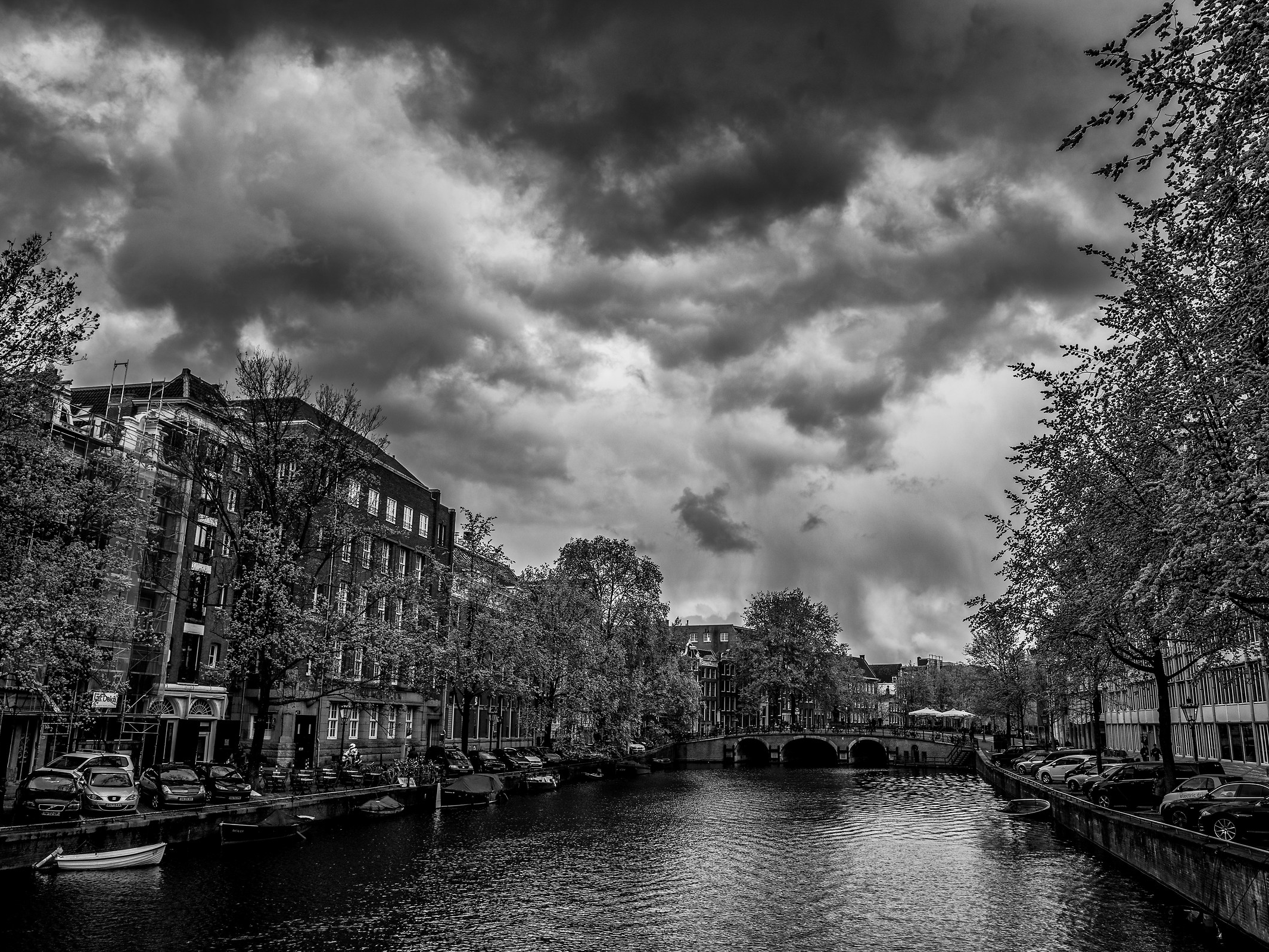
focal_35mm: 26
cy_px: 476
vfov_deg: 53.1
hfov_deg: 67.3
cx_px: 659
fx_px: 953
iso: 125
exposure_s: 1/200
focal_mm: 24
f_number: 10
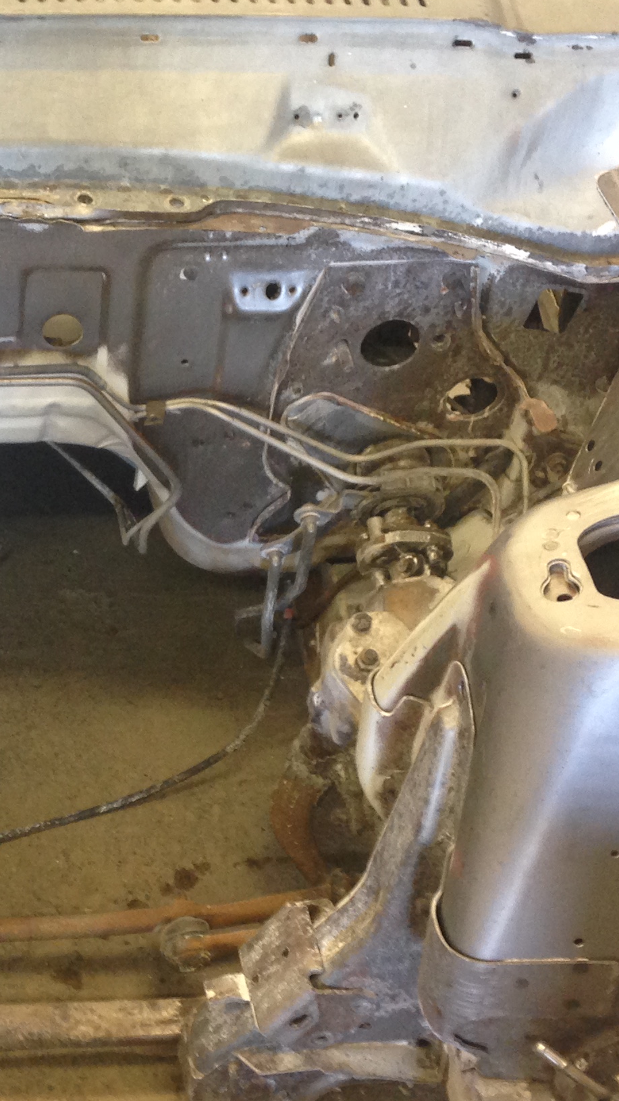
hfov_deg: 16.4
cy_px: 665
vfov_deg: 29.3
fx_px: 2101
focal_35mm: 72
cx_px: 10
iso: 100
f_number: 2.4
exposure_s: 1/20
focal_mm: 4.12
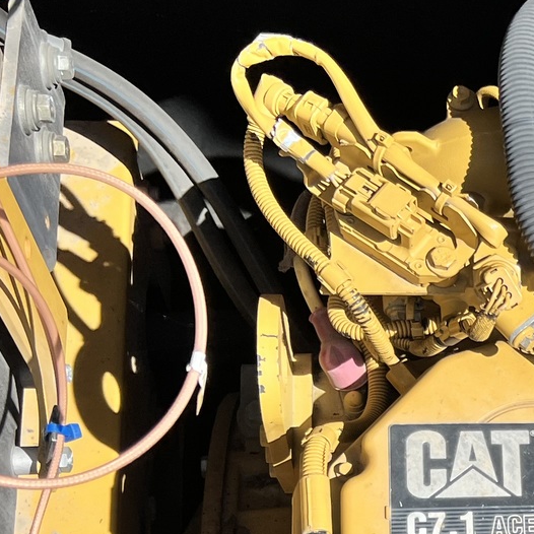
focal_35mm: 88
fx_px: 1536
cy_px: 495
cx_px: 755
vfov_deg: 19.3
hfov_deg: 18.0
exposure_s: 1/2762
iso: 50
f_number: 1.5
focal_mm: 5.7
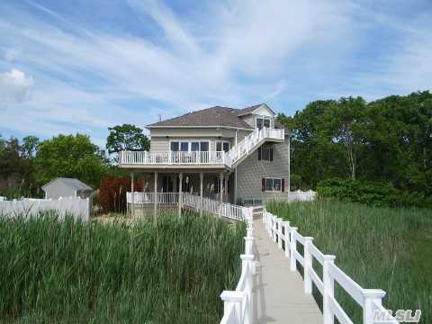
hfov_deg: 52.6
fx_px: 437
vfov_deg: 40.7
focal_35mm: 35
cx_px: 216
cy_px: 162
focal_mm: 5.8
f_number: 4.3
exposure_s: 1/400
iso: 50
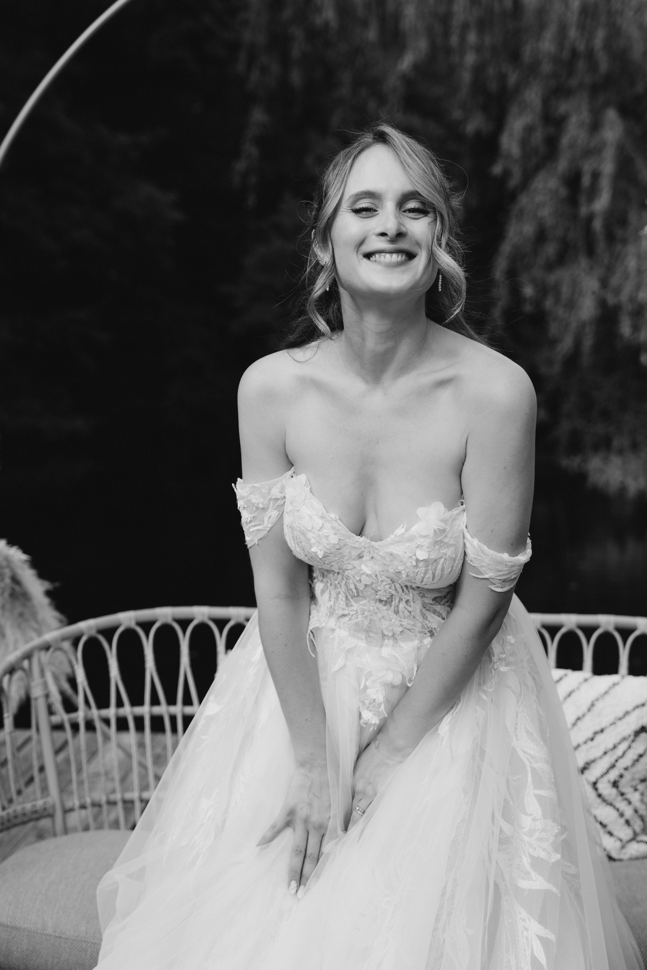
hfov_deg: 26.5
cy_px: 485
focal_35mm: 51
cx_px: 324
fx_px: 1375
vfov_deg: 38.9
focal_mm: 51
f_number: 3.5
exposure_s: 1/800
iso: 160
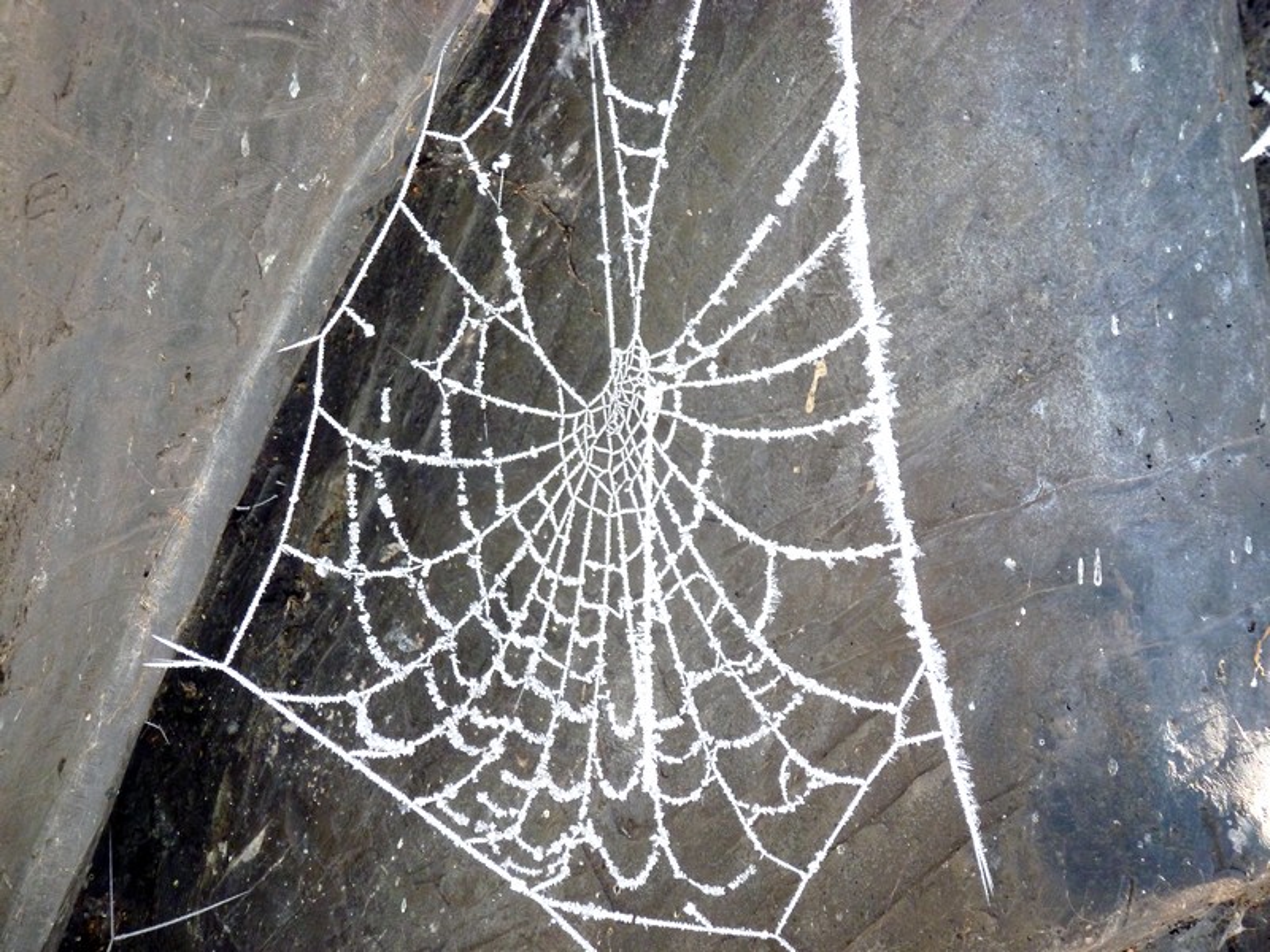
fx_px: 11153
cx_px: 635
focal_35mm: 304
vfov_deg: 4.9
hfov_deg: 6.5
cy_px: 476
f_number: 5.7
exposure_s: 1/100
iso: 200
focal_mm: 54.5
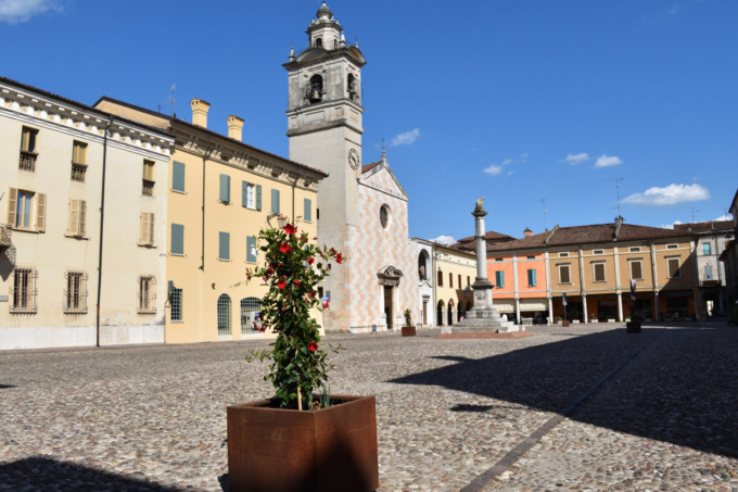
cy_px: 246
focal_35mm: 27
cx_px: 369
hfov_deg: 67.4
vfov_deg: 47.9
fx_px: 553
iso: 100
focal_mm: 18
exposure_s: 1/320
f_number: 9
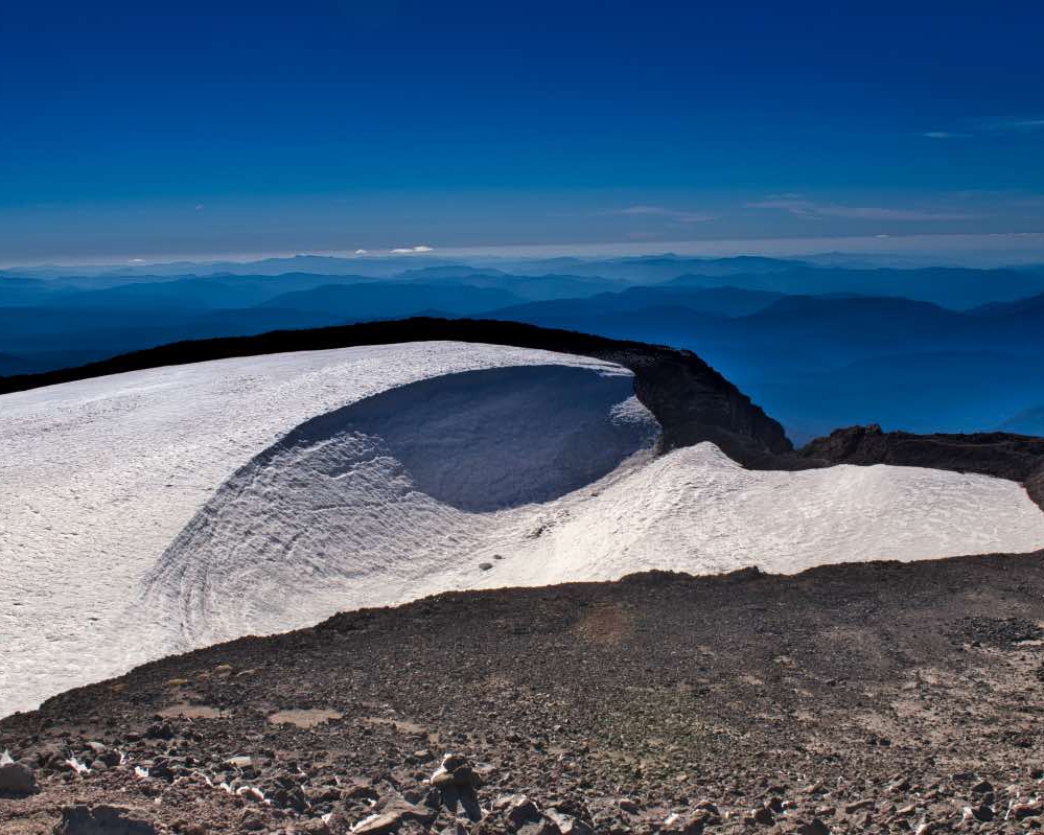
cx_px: 521
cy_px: 418
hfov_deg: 42.0
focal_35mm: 44
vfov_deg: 34.1
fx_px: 1359
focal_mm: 26
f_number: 13
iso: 200
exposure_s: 1/800
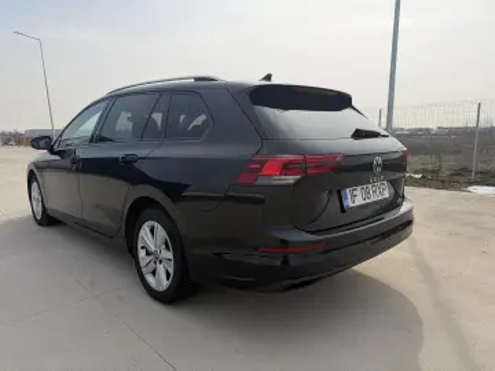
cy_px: 186
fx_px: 343
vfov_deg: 56.8
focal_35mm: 24
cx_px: 248
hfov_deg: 71.6
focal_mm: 6.76
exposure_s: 1/6173
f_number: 1.78
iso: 80
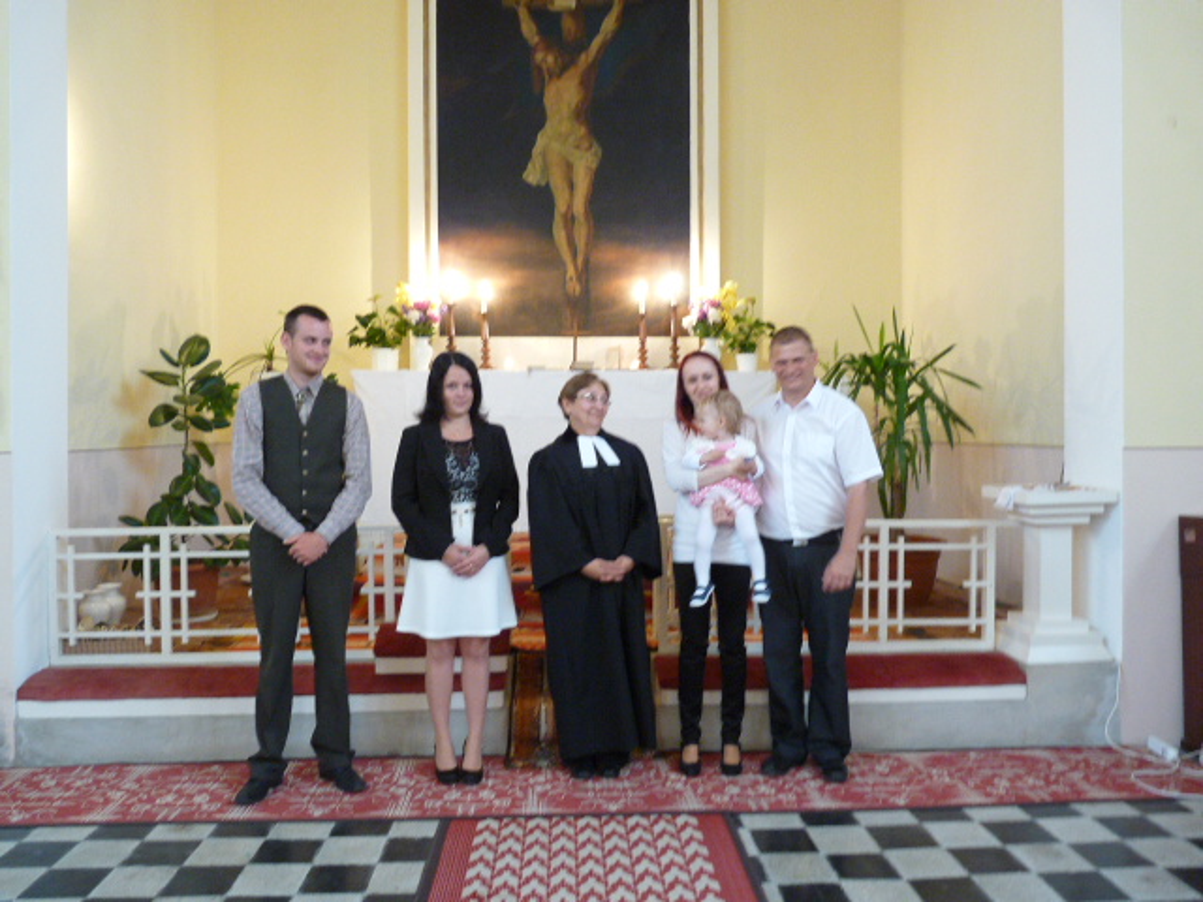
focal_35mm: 27
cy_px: 451
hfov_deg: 65.3
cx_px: 602
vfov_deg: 51.4
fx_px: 938
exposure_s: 1/13
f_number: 2.8
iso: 400
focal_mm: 4.8
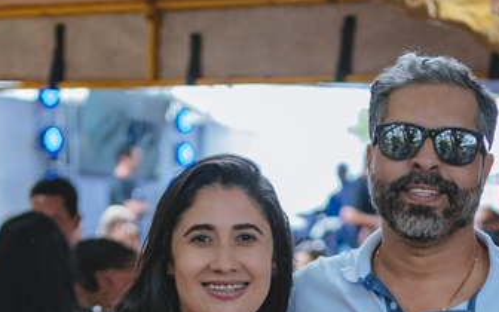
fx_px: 1606
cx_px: 330
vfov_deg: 10.8
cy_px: 429
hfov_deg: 17.6
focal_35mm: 118
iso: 2500
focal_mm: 35
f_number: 2
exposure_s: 1/1250
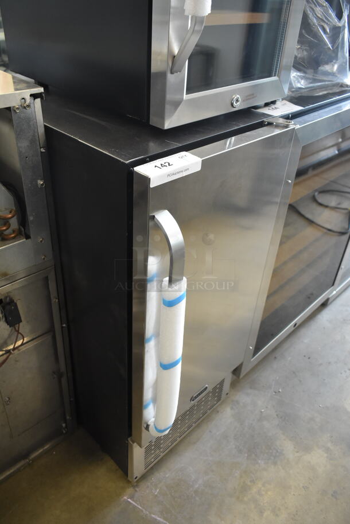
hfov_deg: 48.0
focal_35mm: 27
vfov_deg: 67.3
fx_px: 393
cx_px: 175
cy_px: 262
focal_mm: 18
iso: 1600
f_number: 4
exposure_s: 1/60
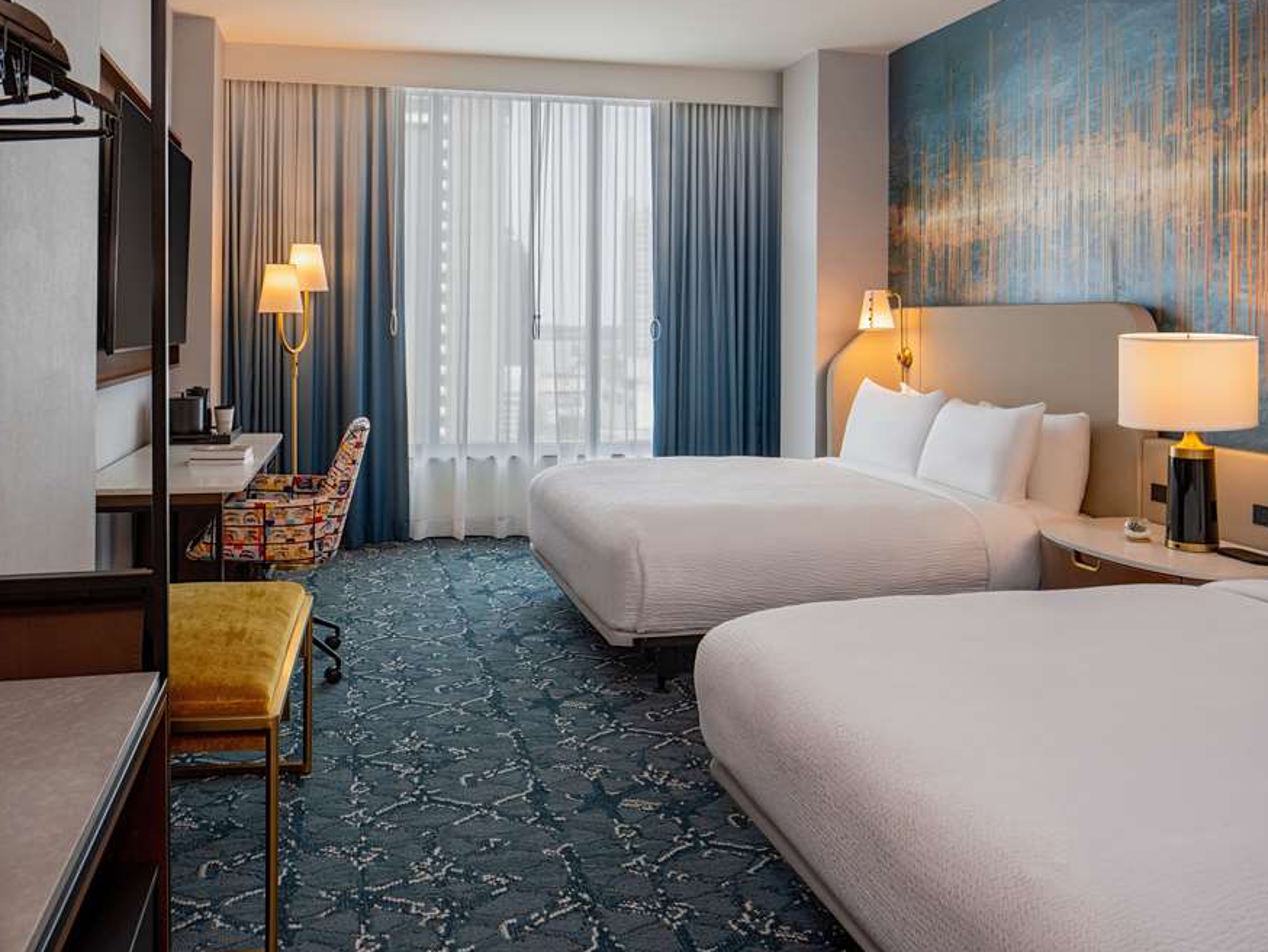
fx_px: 989
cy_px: 475
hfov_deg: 65.3
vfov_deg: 51.4
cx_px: 659
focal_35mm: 27
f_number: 10
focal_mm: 24
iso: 200
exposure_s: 1/5
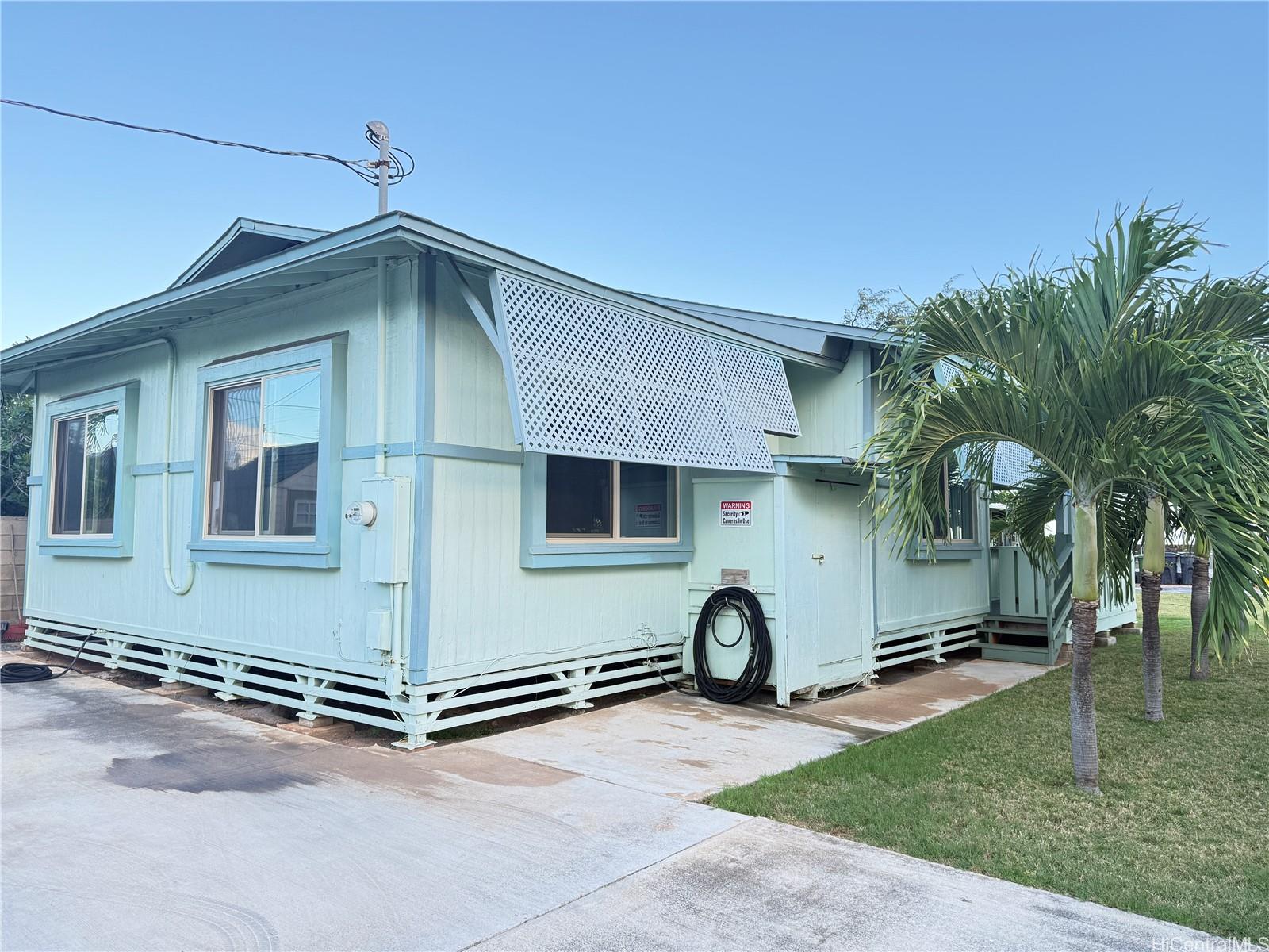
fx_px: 880
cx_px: 634
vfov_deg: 56.8
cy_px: 476
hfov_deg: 71.6
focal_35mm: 24
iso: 100
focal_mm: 6.76
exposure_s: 1/218
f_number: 1.78
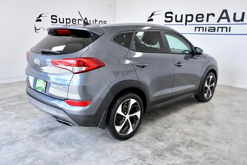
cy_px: 82
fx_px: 226
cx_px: 124
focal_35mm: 33
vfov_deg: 40.0
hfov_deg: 57.2
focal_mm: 22
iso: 2500
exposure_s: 1/320
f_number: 9
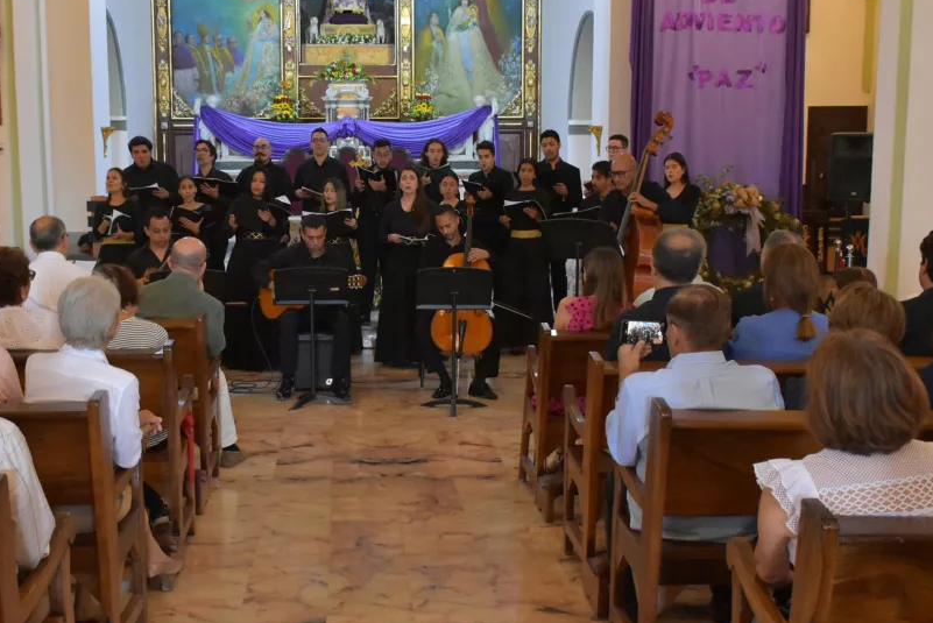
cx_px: 402
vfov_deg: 29.2
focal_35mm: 46
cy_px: 366
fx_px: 1193
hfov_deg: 42.6
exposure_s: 1/125
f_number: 5.6
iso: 6400
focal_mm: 24
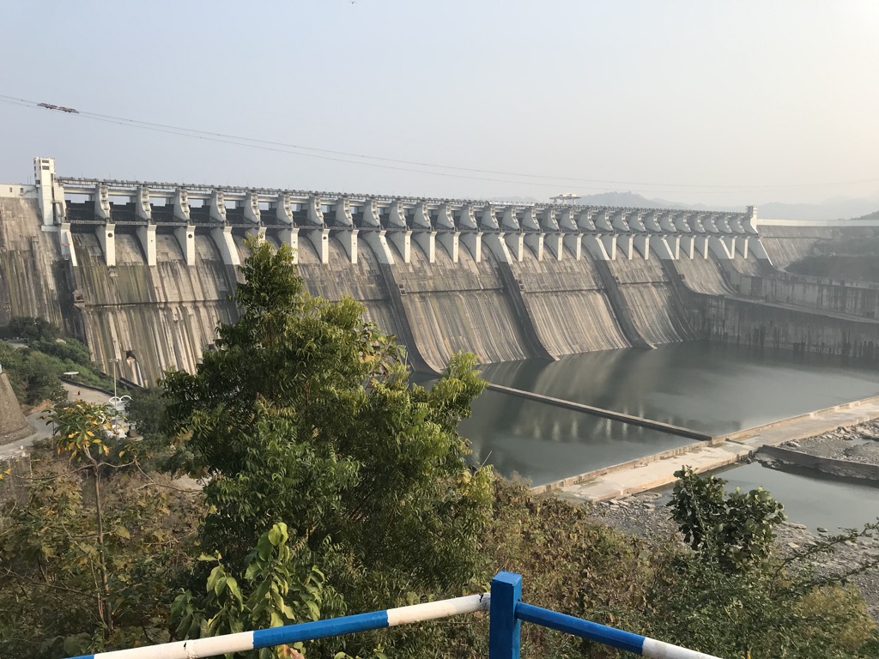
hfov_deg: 63.4
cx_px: 440
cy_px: 330
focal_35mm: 28
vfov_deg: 49.7
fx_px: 711
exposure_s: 1/1100
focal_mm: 3.99
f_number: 1.8
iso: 20
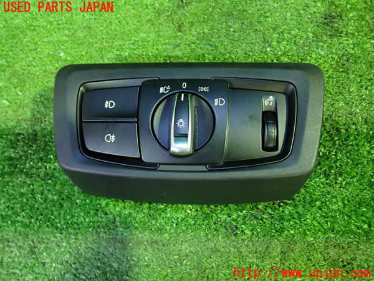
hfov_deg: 60.0
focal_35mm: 30
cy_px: 140
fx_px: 324
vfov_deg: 46.8
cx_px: 187
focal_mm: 5.4
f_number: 2.3
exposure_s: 1/25
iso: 800
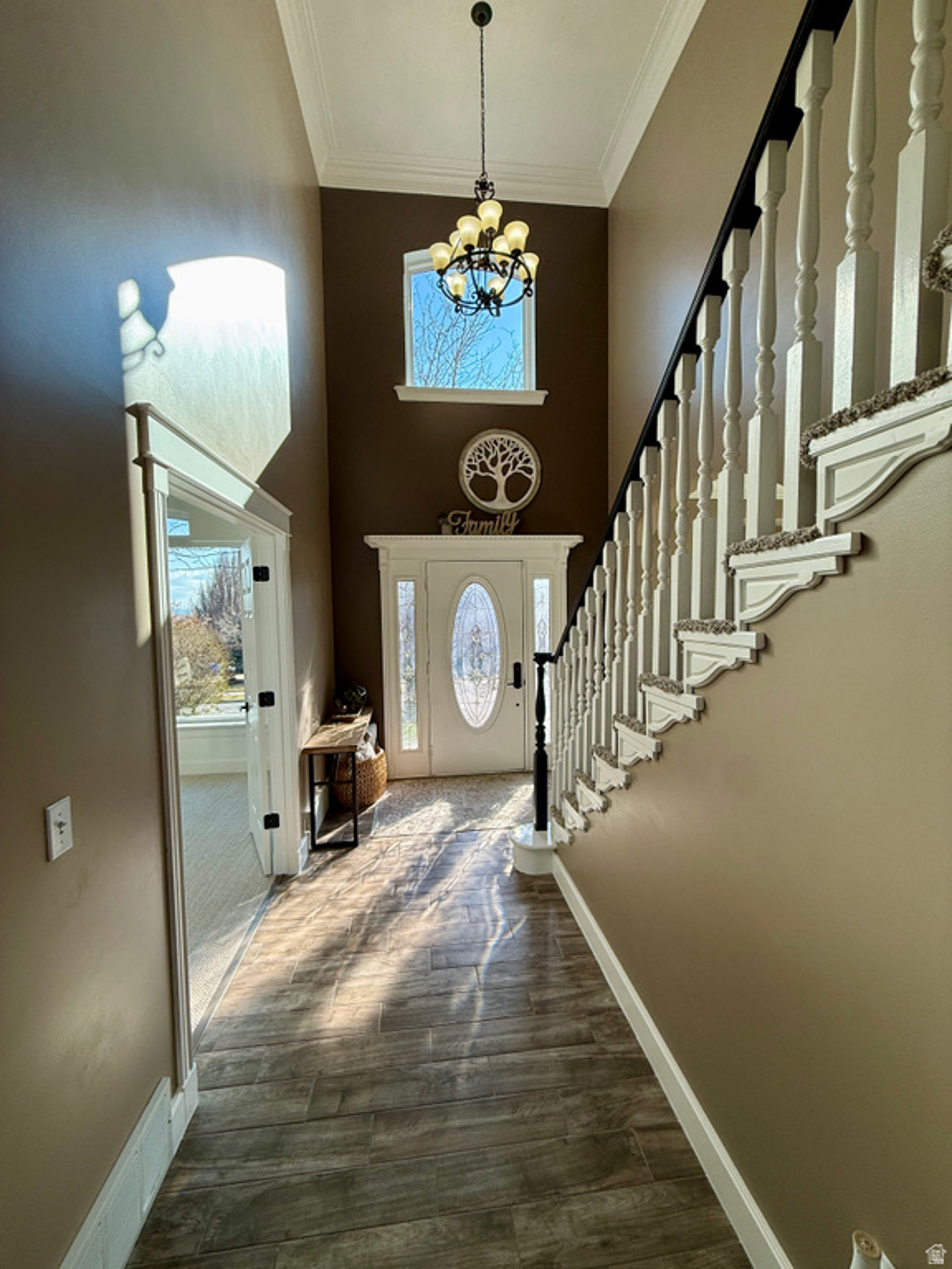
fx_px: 513
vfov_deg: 102.1
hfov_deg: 85.7
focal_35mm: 14
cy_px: 634
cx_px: 476
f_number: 2.2
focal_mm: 2.22
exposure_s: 1/319
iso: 64
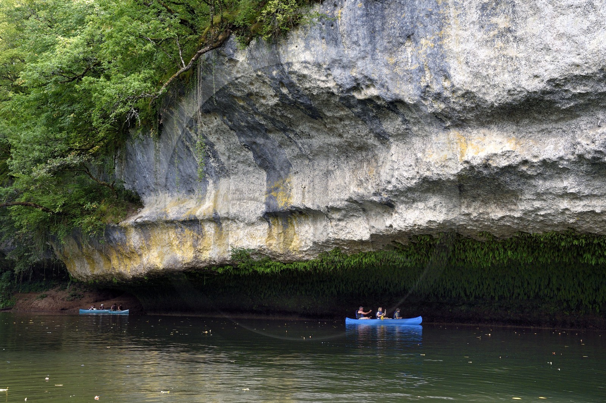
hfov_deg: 44.5
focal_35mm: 44
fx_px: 740
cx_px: 303
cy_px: 202
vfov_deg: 30.5
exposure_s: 1/250
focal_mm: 44
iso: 800
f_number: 10
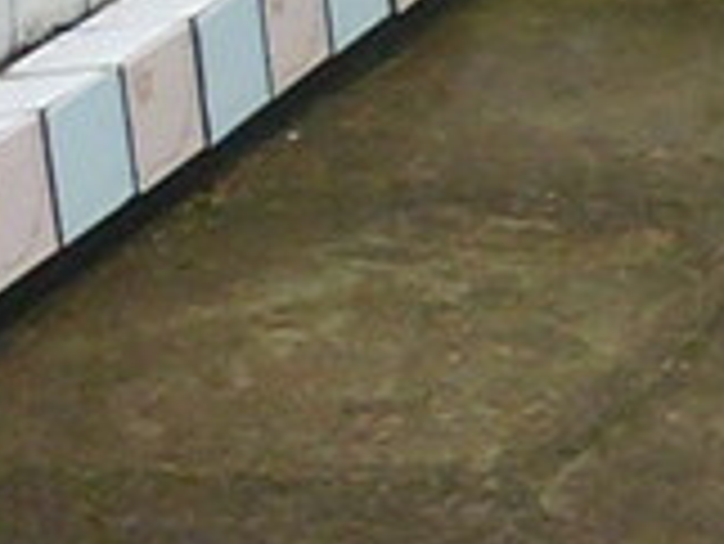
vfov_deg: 8.4
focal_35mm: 164
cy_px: -683
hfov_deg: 11.2
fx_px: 3433
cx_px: 1309
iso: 500
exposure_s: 1/800
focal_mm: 5.5
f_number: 2.8
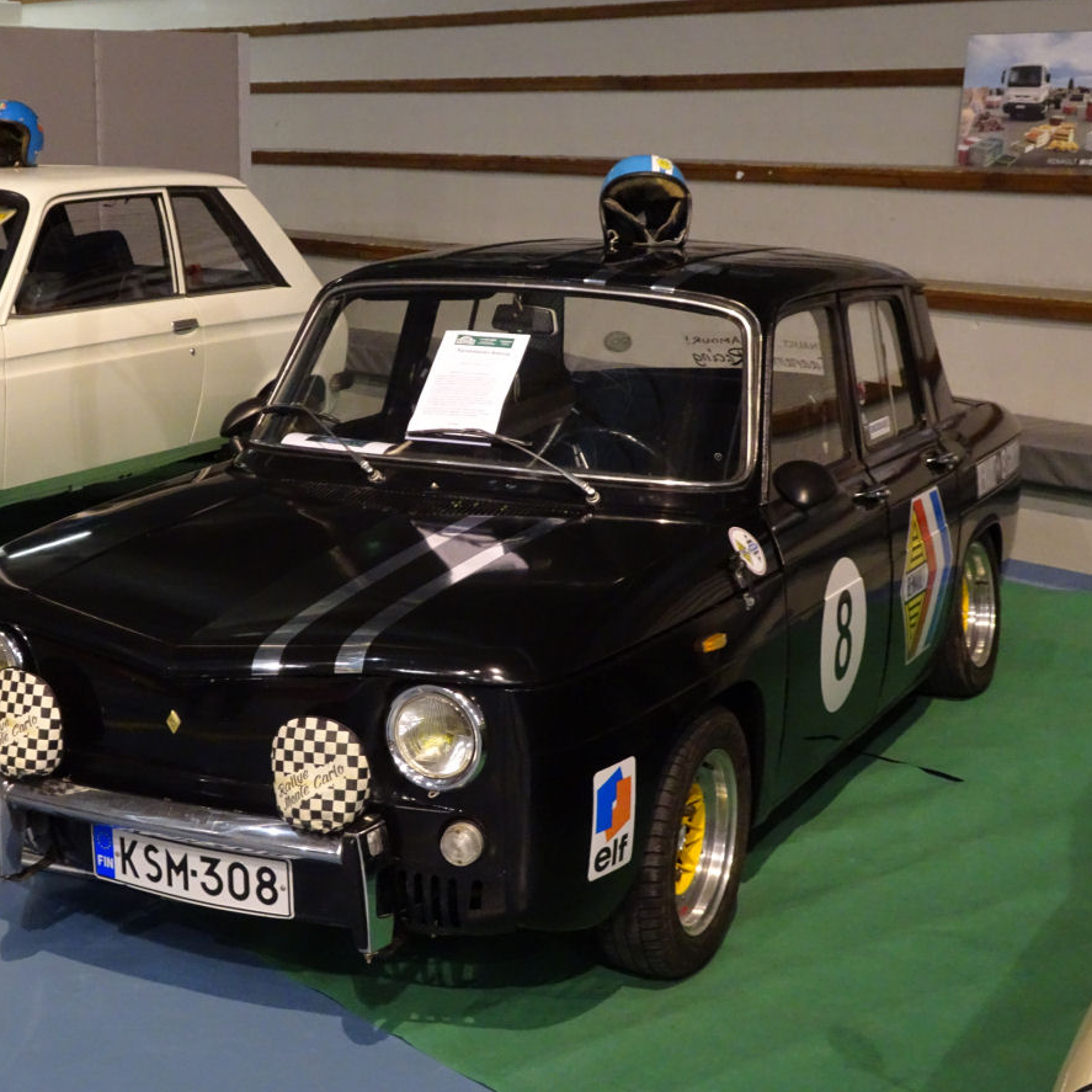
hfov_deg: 30.9
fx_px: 1963
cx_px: 387
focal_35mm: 55
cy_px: 540
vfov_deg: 31.1
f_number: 4.5
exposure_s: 1/15
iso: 800
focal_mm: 7.87
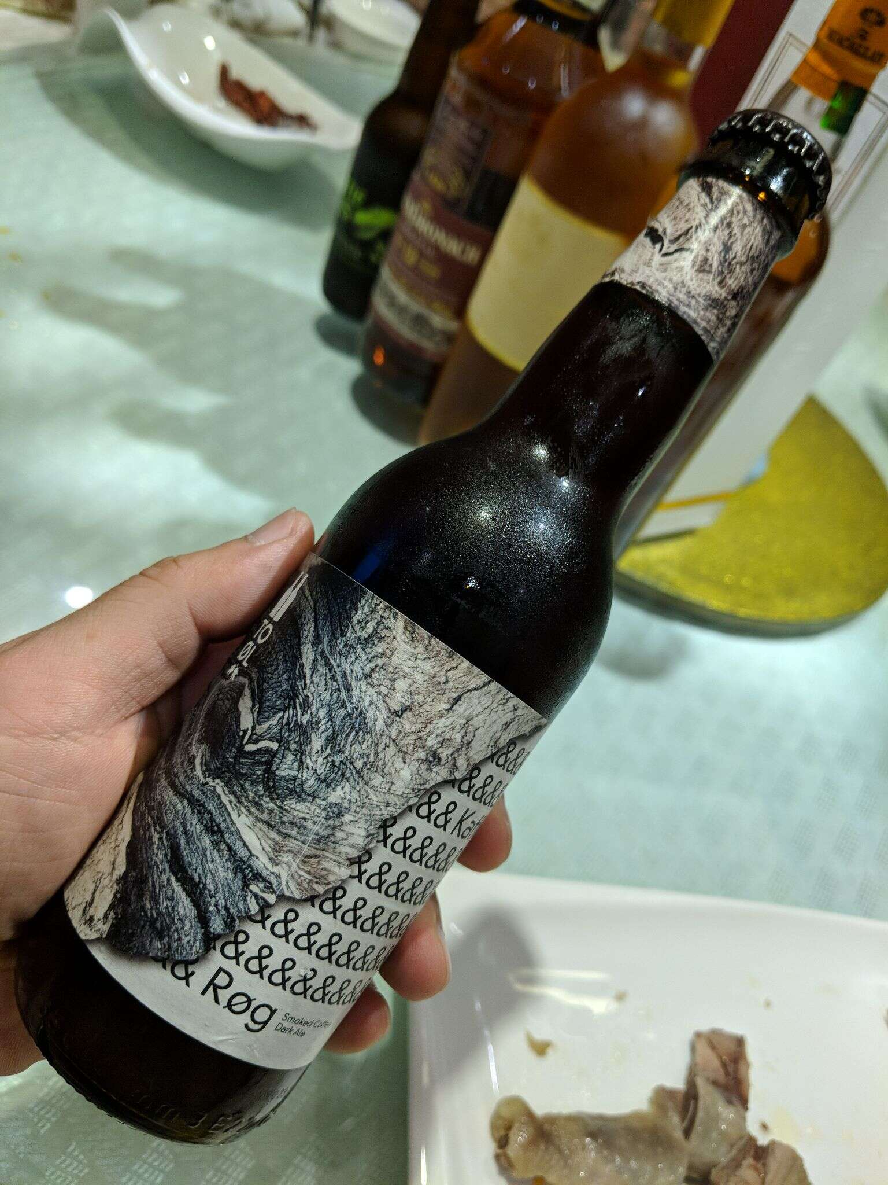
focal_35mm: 27
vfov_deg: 65.3
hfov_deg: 51.4
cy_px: 592
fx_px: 924
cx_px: 444
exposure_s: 1/60
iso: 168
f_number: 1.8
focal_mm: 4.44
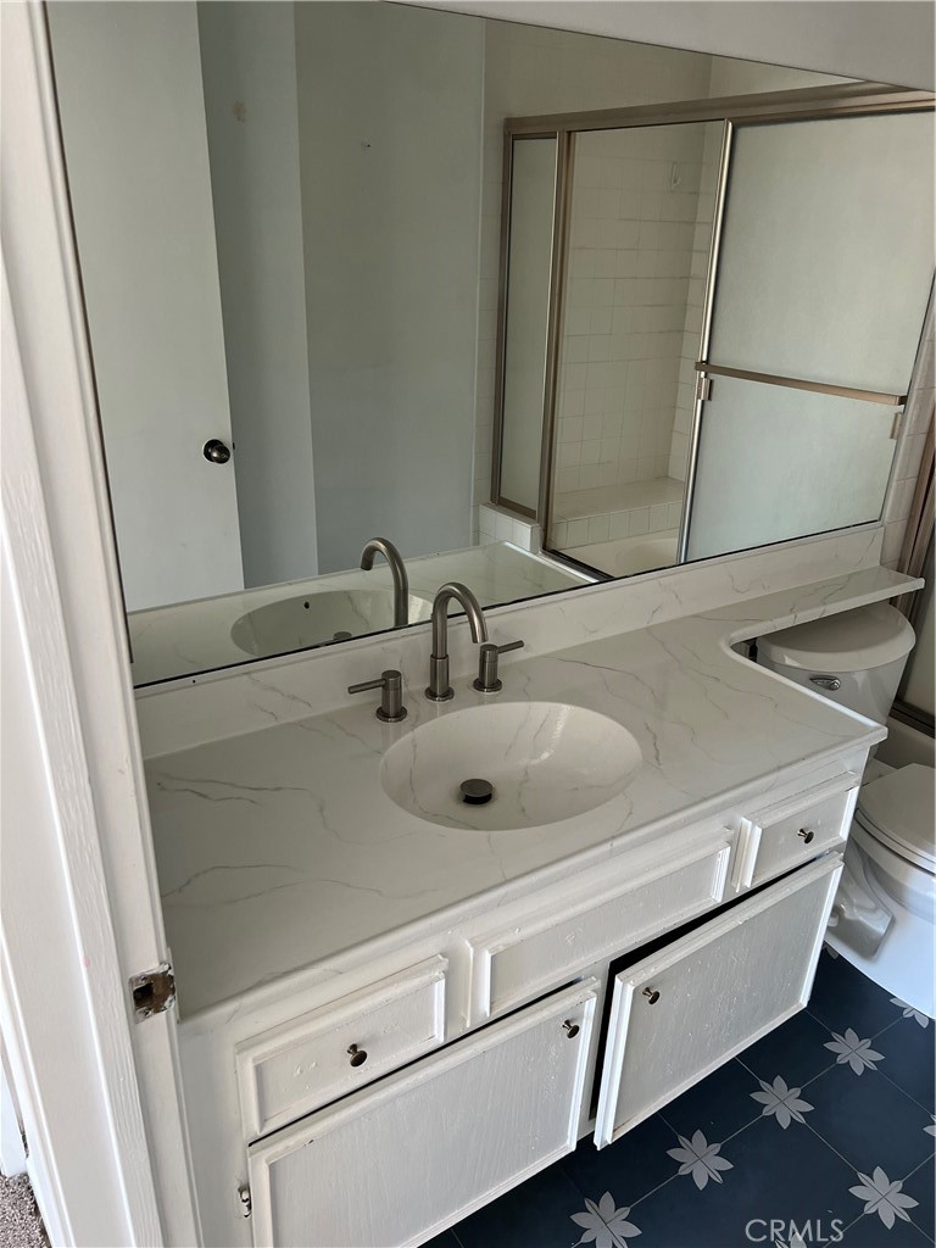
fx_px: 937
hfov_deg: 53.1
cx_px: 468
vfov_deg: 67.3
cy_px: 624
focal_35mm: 26
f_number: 1.5
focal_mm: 5.7
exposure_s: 1/103
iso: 125
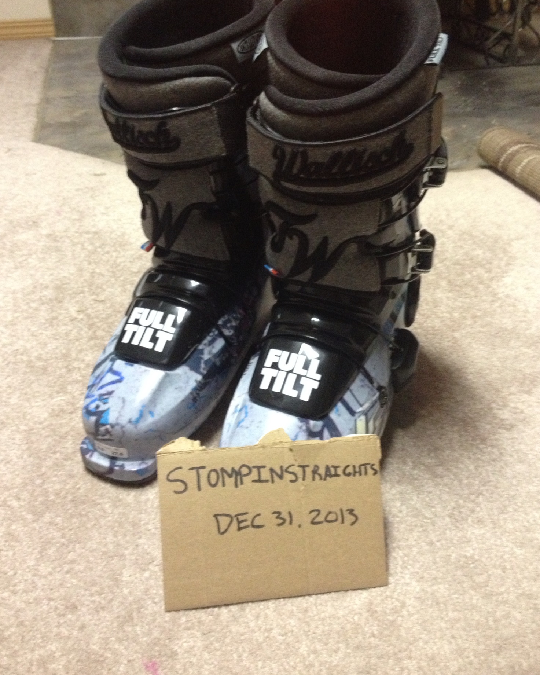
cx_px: 264
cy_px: 301
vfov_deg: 47.9
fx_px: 759
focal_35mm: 38
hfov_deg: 39.2
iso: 400
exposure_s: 1/17
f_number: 2.4
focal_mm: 4.28
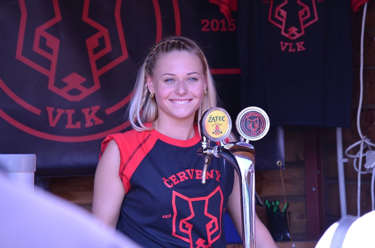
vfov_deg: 7.9
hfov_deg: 11.8
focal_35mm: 174
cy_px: 124
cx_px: 188
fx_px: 1809
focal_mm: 116
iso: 100
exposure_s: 1/40
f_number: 7.1
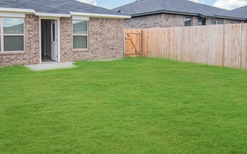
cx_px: 111
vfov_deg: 43.9
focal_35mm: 28
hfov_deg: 66.3
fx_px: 188
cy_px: 103
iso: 200
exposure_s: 1/250
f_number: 8
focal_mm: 14
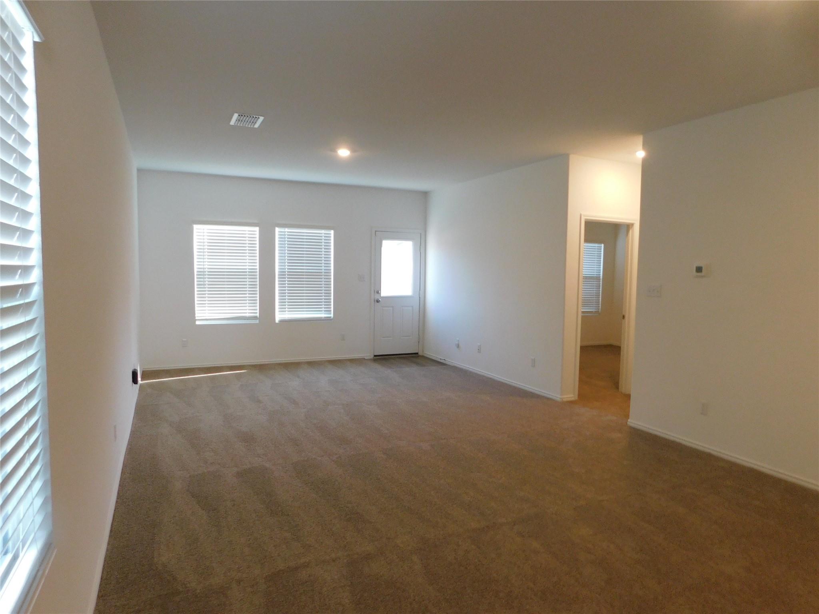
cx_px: 410
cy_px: 307
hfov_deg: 73.9
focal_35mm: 23
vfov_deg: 58.9
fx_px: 544
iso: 220
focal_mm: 4
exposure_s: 1/30
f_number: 3
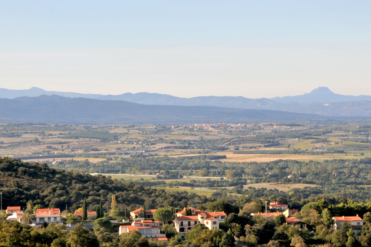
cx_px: 160
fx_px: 1577
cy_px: 119
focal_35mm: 153
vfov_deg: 9.0
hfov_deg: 13.4
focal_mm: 82
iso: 200
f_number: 13
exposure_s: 1/160
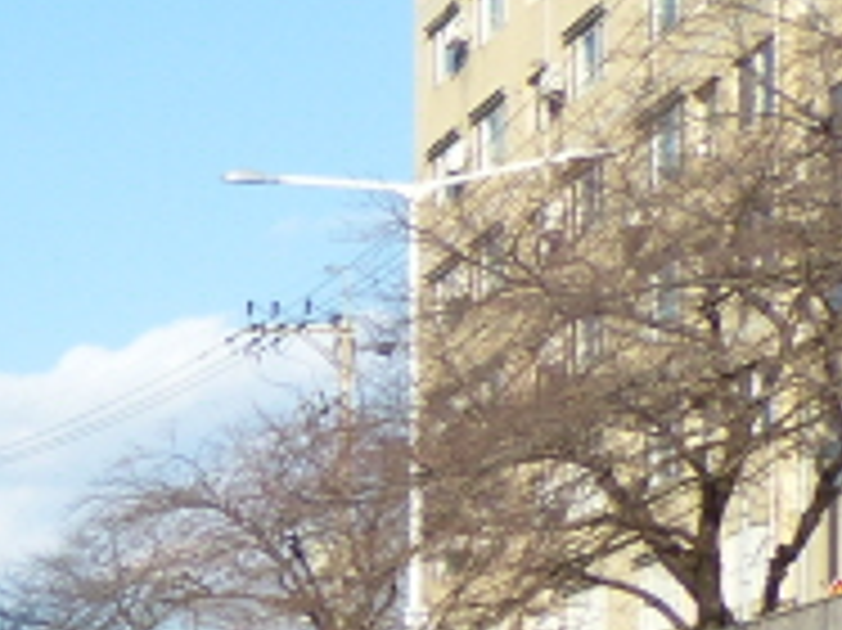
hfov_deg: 10.6
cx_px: -1297
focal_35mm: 155
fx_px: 3768
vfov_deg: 8.8
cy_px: 1404
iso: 100
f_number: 4
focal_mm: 5.3
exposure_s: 1/640
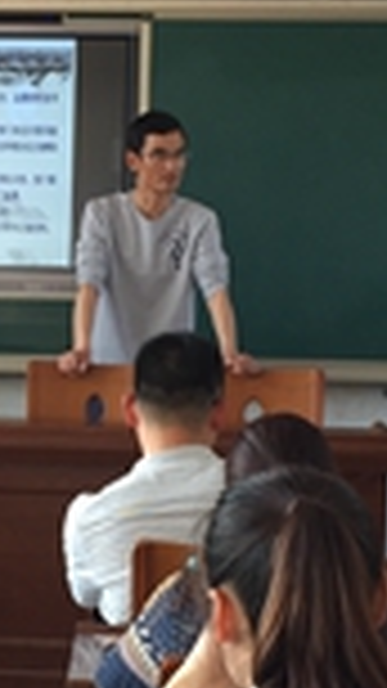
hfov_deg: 11.6
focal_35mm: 103
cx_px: 0
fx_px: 1880
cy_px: 416
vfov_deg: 20.7
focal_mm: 4.15
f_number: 2.2
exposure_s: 1/100
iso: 50
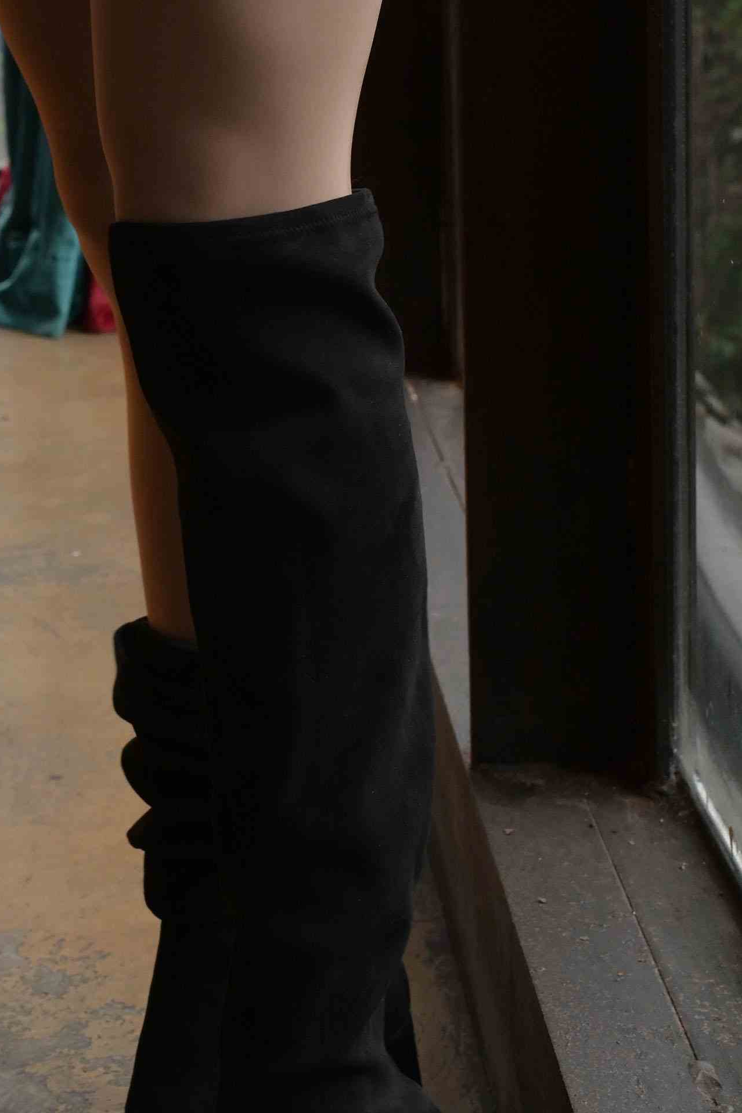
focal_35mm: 84
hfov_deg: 16.2
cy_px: 220
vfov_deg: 23.8
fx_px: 2597
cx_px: 179
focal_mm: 35
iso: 800
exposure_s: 1/200
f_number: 6.3
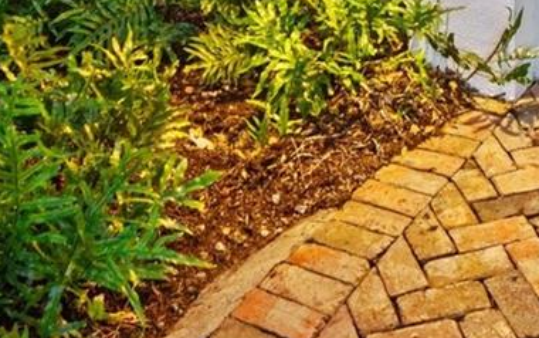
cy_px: -212
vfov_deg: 18.4
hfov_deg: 33.7
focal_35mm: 60
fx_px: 882
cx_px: 357
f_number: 8
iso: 200
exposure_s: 1/1.25
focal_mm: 14
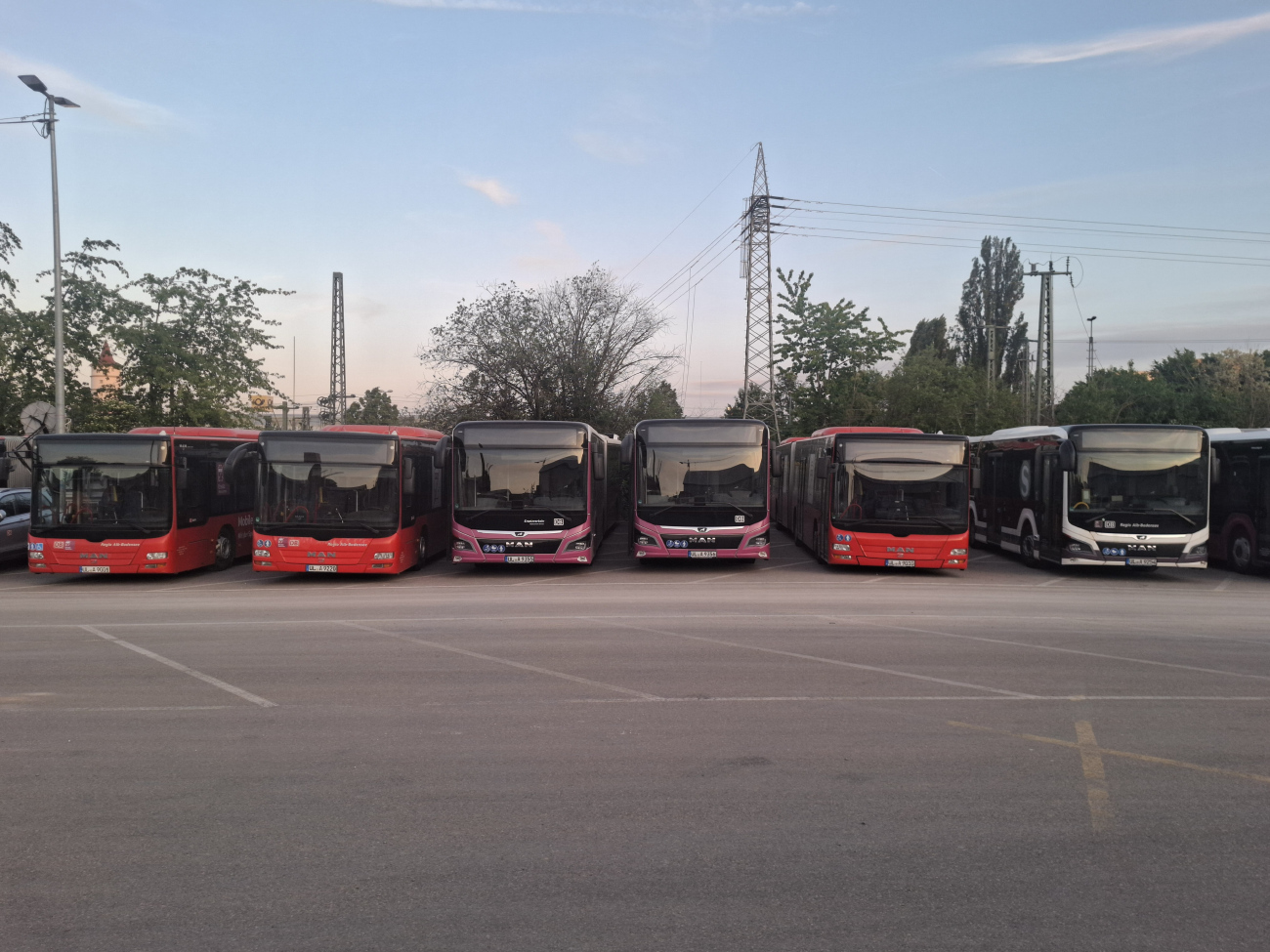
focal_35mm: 23
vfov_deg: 58.9
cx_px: 635
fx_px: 844
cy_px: 476
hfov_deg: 73.9
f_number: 1.8
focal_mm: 5.54
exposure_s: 1/100
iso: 50
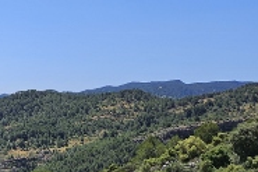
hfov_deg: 24.7
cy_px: 127
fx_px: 487
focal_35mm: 68
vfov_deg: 19.8
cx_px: -100
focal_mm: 5.4
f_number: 1.8
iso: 25
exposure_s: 1/2874
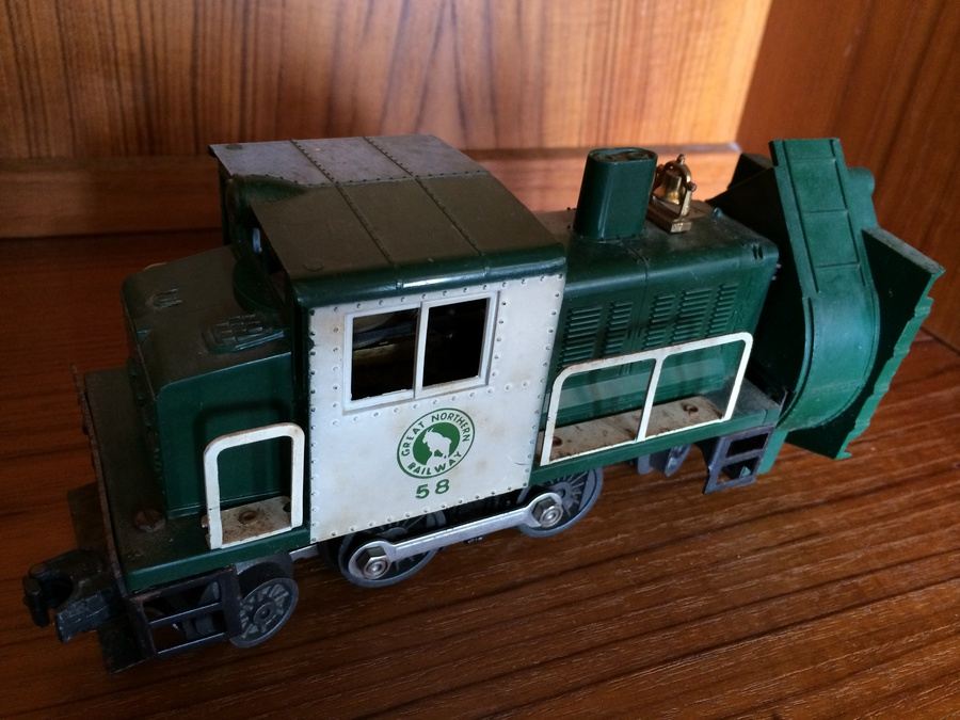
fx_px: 832
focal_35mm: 30
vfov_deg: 46.8
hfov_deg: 60.0
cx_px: 480
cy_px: 360
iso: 200
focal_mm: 4.12
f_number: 2.2
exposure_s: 1/30
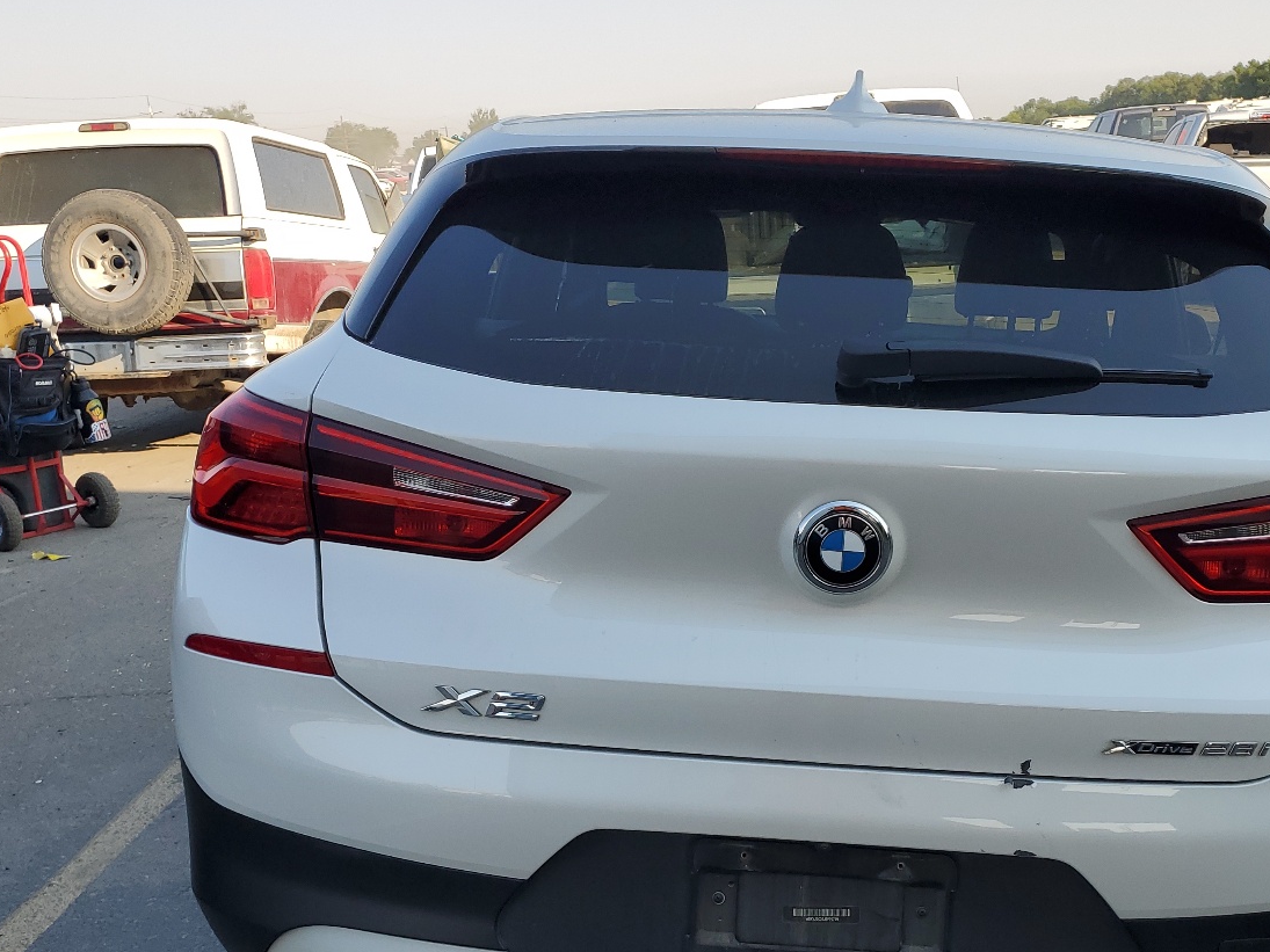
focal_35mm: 38
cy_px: 646
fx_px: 1394
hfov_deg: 48.7
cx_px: 765
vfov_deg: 37.3
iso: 50
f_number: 1.5
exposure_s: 1/1429
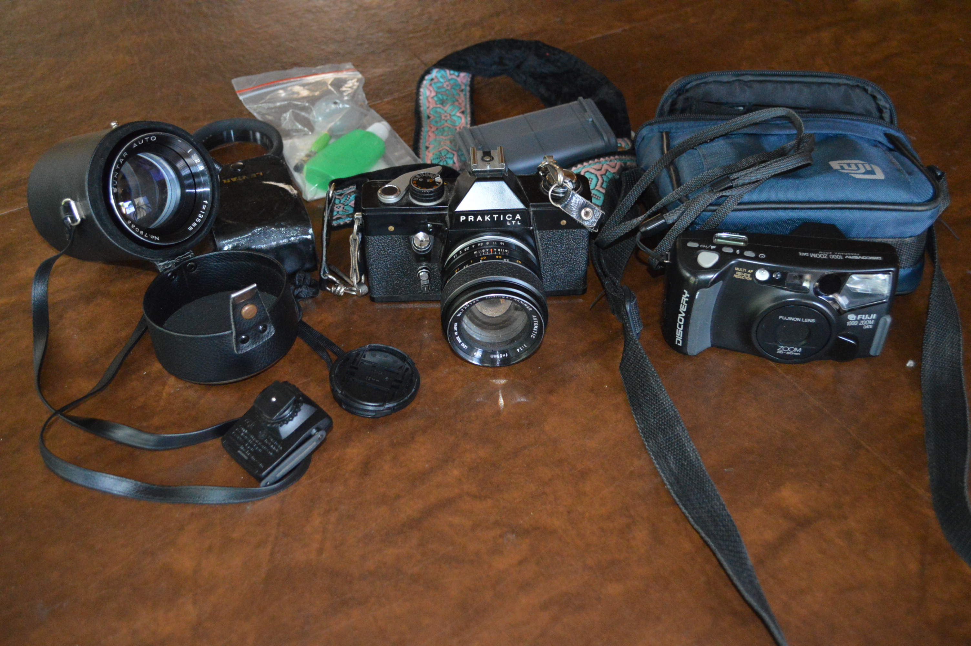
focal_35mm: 42
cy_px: 323
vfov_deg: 31.8
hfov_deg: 46.4
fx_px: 1132
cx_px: 486
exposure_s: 1/60
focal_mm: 28
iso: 3200
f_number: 4.5
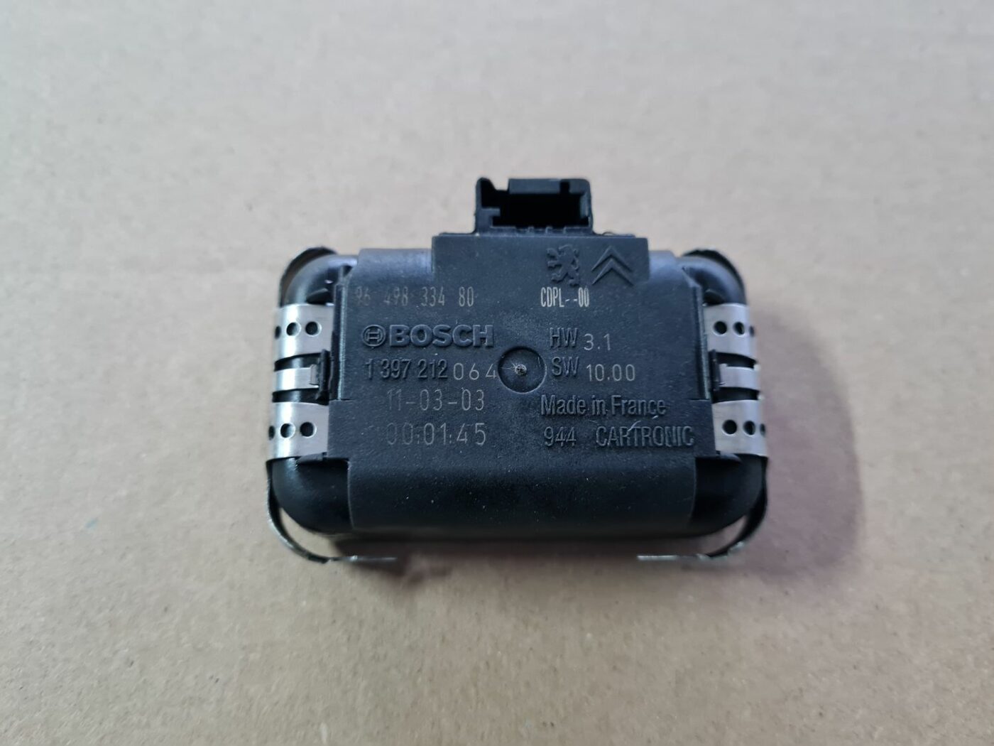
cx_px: 497
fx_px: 747
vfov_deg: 53.1
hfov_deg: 67.3
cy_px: 373
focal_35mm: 26
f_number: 1.8
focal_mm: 5.4
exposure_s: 1/25
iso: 640
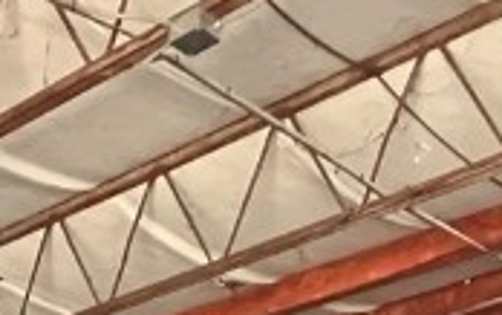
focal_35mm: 81
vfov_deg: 12.2
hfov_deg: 23.8
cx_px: -55
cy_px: 798
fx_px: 1109
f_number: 1.8
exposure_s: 1/60
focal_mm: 1.57
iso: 800
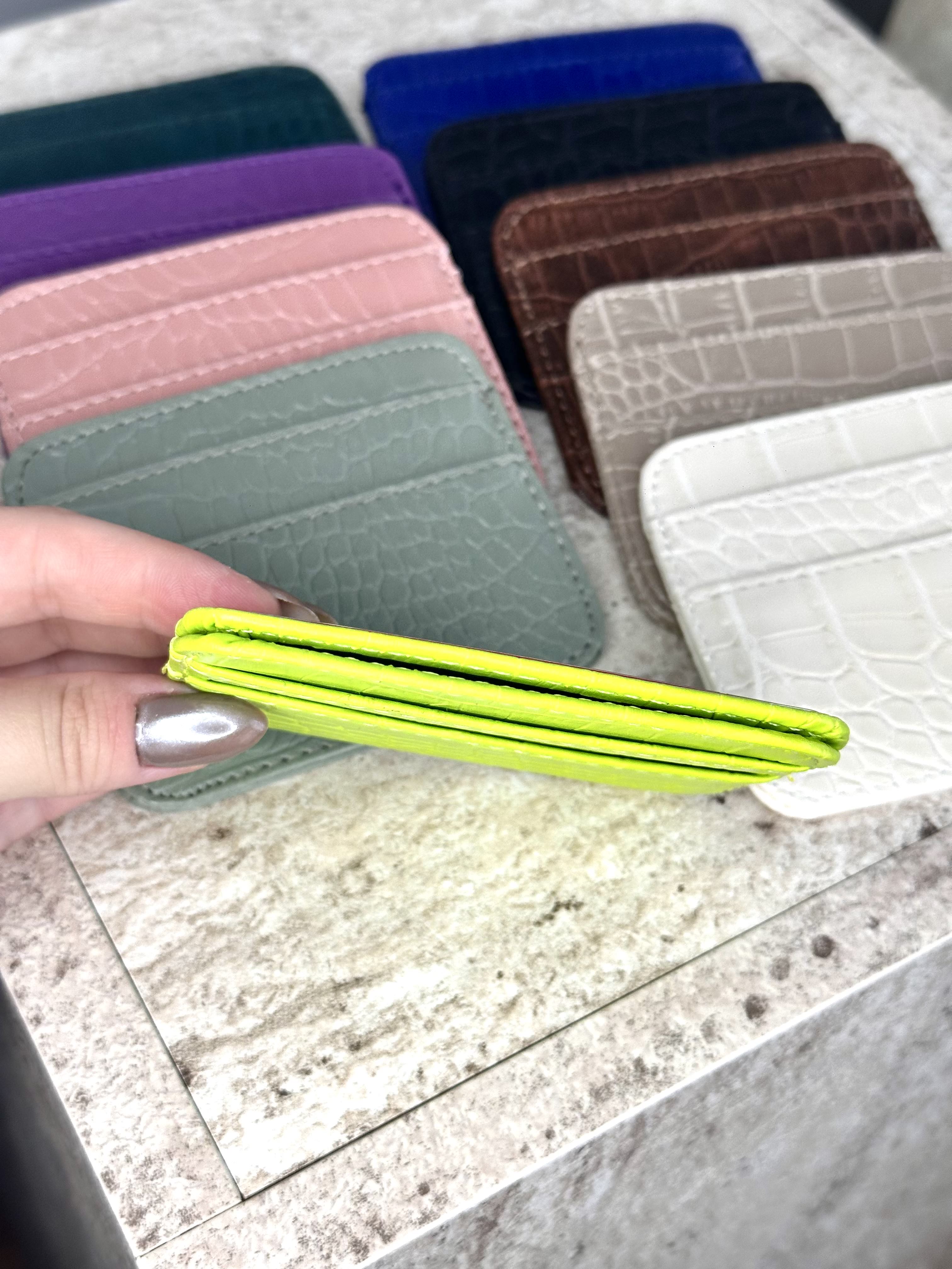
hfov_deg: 30.3
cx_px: 476
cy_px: 634
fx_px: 1760
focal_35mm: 48
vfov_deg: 39.7
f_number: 1.78
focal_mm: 6.86
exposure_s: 1/100
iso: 100
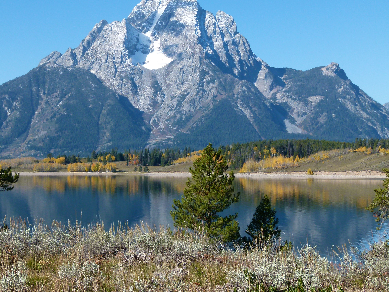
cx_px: 161
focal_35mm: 88
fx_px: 989
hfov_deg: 22.2
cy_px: 113
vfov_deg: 16.8
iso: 100
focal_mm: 12.3
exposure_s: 1/800
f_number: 4
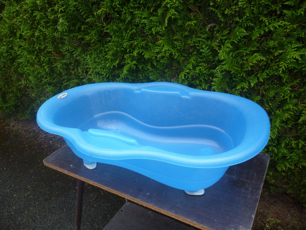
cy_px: 115
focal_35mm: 28
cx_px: 153
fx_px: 248
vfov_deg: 49.7
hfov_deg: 63.4
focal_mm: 5
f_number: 3.1
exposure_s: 1/320
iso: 100
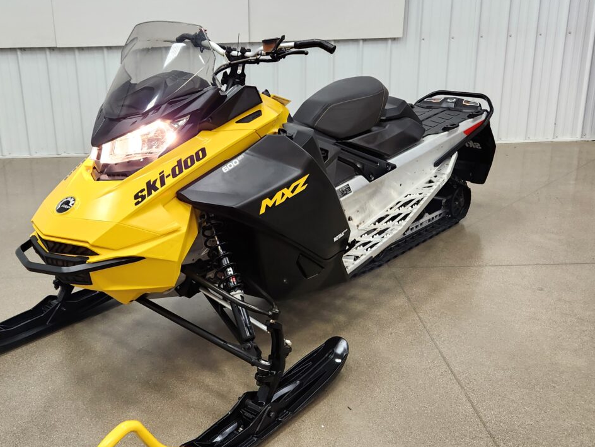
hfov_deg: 47.6
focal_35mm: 39
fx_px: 670
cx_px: 238
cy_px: 204
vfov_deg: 36.8
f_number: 1.8
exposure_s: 1/120
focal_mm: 5.4
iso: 160
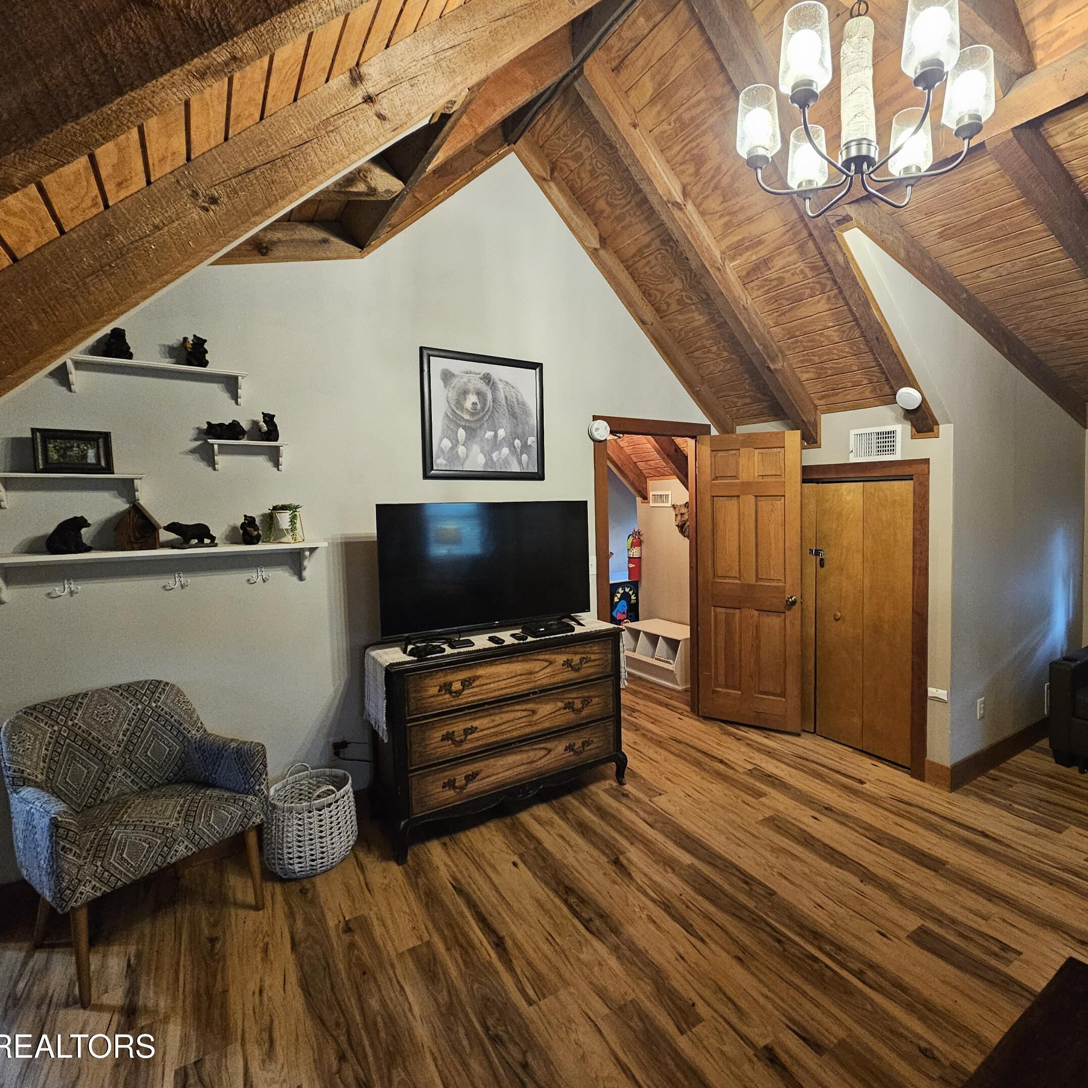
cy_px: 530
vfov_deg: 87.4
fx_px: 569
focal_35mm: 16
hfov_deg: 85.9
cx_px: 673
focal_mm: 2.2
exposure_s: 1/30
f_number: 2.2
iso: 640
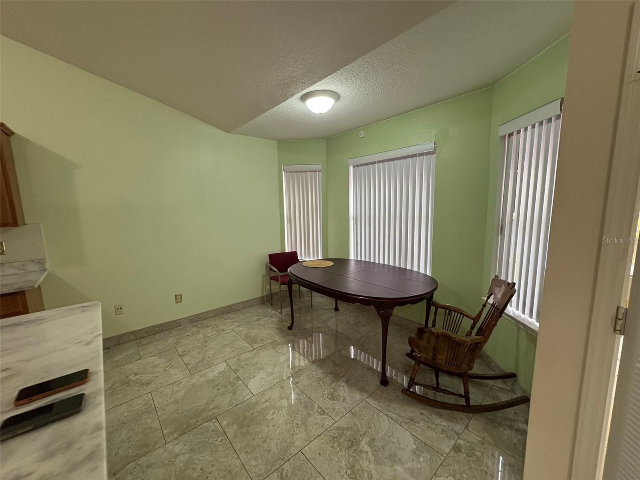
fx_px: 259
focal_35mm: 14
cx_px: 320
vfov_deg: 85.7
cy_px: 240
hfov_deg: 102.1
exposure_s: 1/120
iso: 200
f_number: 2.2
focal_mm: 2.22
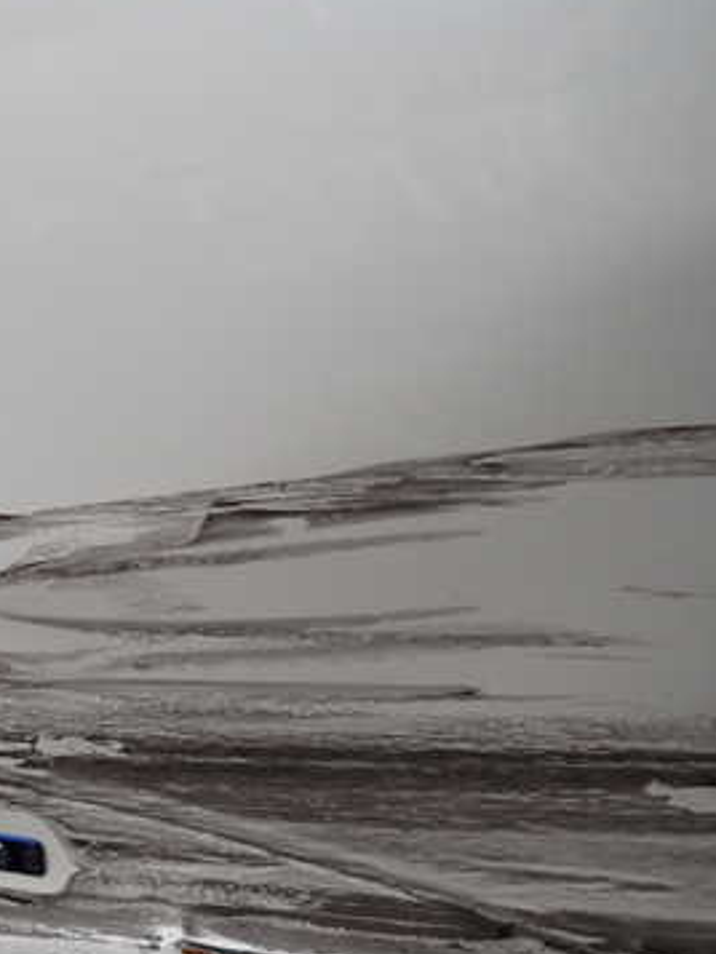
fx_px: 1158
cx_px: 0
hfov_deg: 31.7
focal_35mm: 42
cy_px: 502
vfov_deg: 44.8
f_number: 2
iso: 160
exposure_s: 1/125
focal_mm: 4.5
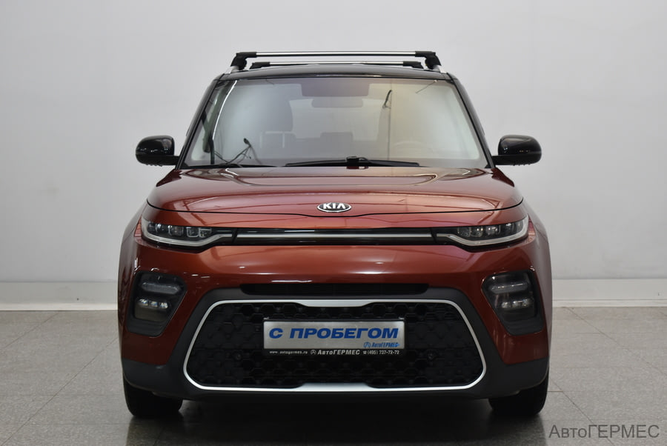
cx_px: 334
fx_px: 1168
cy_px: 223
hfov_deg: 31.9
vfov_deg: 21.6
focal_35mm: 63
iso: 400
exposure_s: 1/30
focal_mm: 42
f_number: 5.6
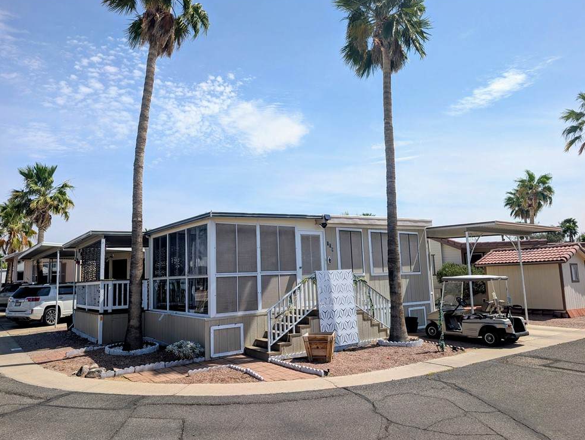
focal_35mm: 25
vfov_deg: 55.0
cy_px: 223
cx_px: 284
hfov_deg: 69.3
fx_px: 423
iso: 24
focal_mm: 6.9
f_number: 1.68
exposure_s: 1/1527
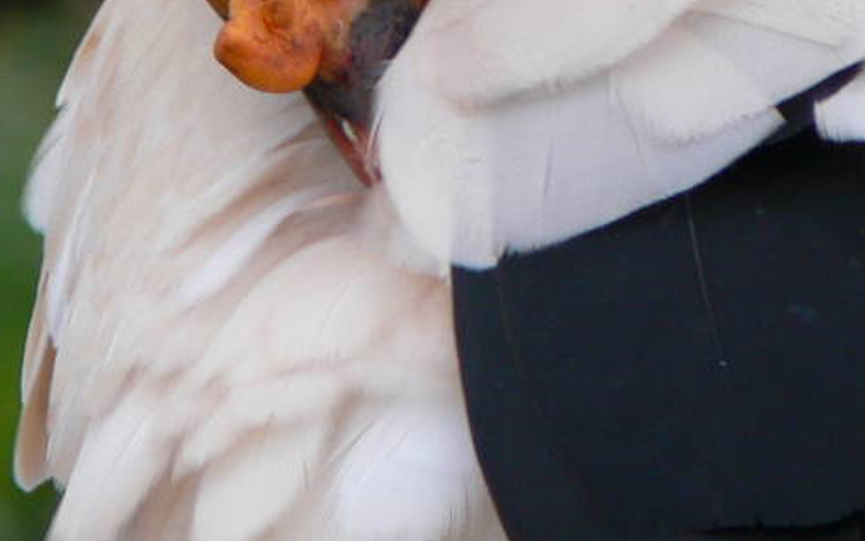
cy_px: -220
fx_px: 35978
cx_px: 411
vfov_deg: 0.9
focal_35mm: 1526
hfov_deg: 1.4
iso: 80
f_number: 4
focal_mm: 88.8
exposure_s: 1/50
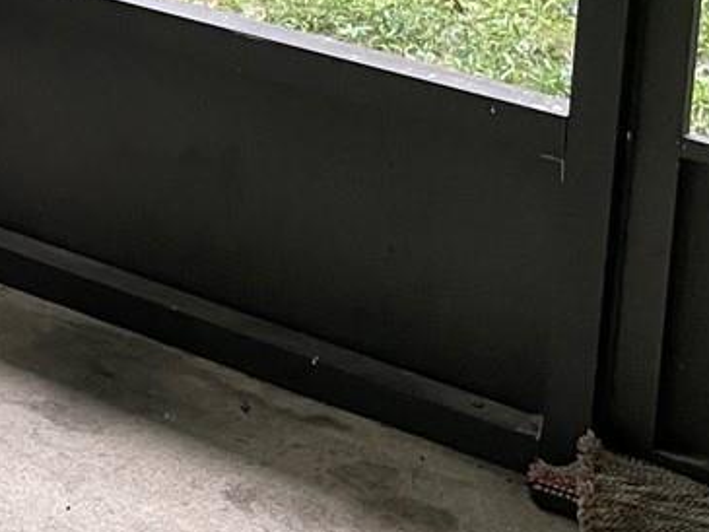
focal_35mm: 114
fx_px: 2336
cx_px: -536
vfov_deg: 12.3
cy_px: -278
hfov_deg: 15.1
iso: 125
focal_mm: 4.2
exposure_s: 1/90
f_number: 1.6
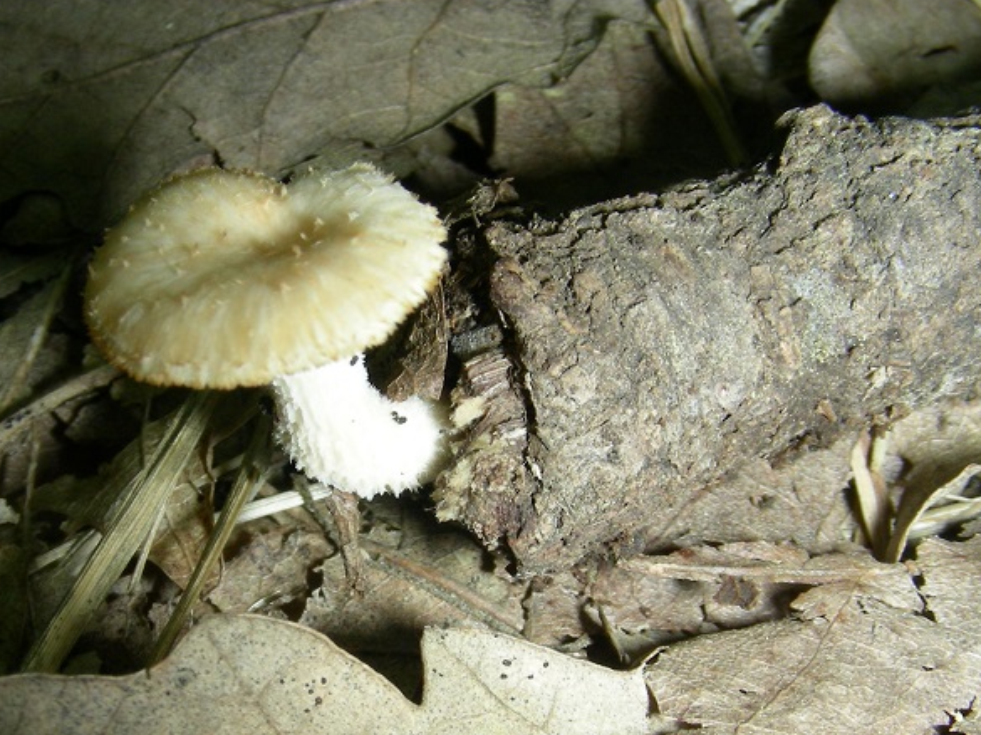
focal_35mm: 52
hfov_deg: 36.7
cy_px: 488
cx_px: 376
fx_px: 1473
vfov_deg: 27.8
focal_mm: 6.3
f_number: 6.8
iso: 50
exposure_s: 1/60.1
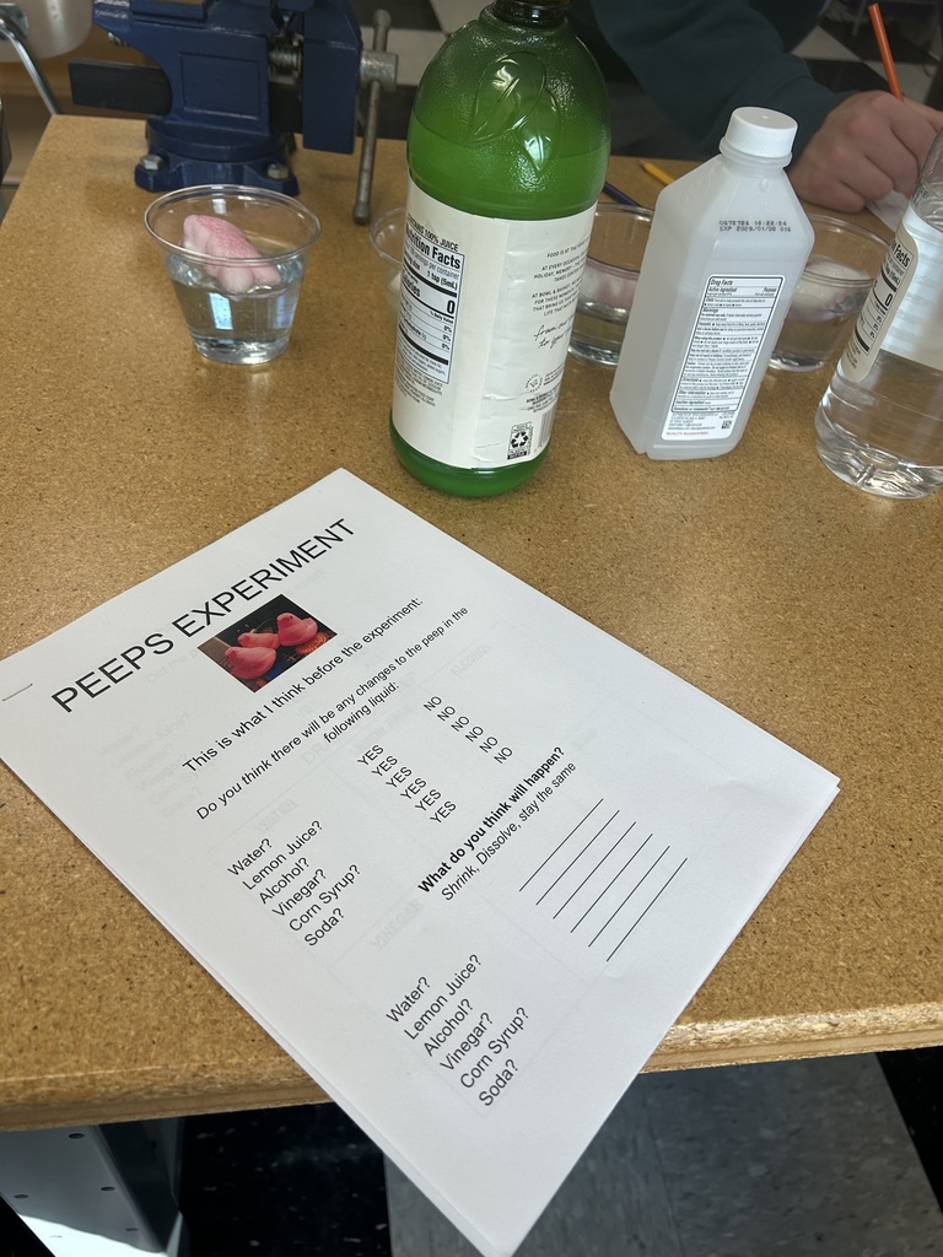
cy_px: 628
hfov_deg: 53.1
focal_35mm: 26
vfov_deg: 67.3
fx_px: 944
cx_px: 472
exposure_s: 1/120
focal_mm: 5.7
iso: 40
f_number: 1.5
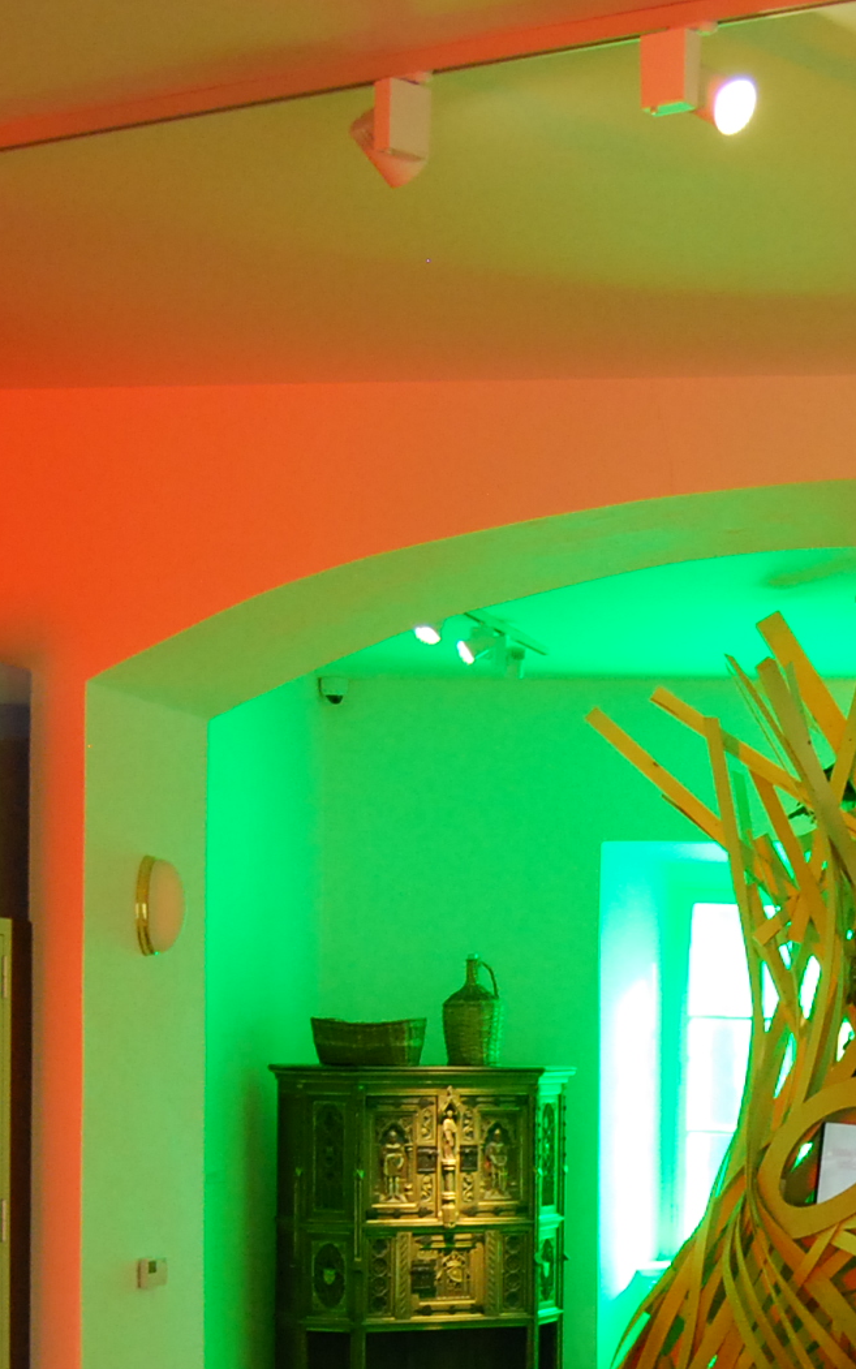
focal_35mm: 76
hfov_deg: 16.7
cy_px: 1183
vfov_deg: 26.4
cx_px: 890
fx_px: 2836
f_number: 3.5
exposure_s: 1/30
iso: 720
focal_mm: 18
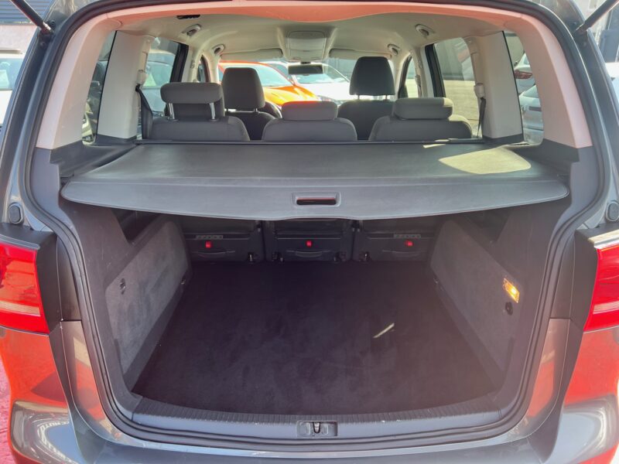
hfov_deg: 67.3
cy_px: 232
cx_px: 310
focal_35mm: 26
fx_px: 465
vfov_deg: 53.1
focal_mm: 5.7
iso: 50
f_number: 1.5
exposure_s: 1/171
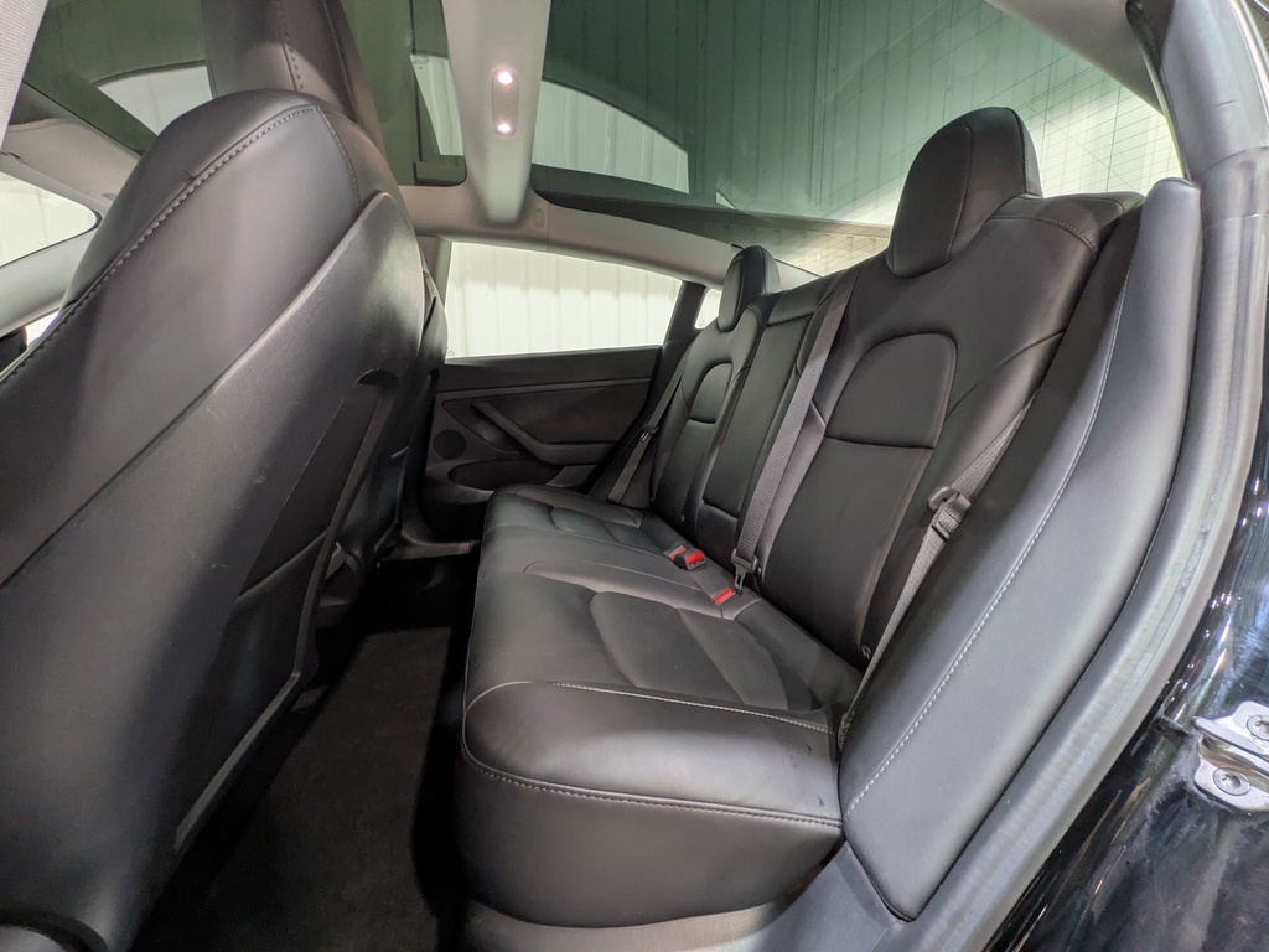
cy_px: 476
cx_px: 634
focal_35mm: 14
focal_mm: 1.83
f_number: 2.2
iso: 83
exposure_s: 1/24
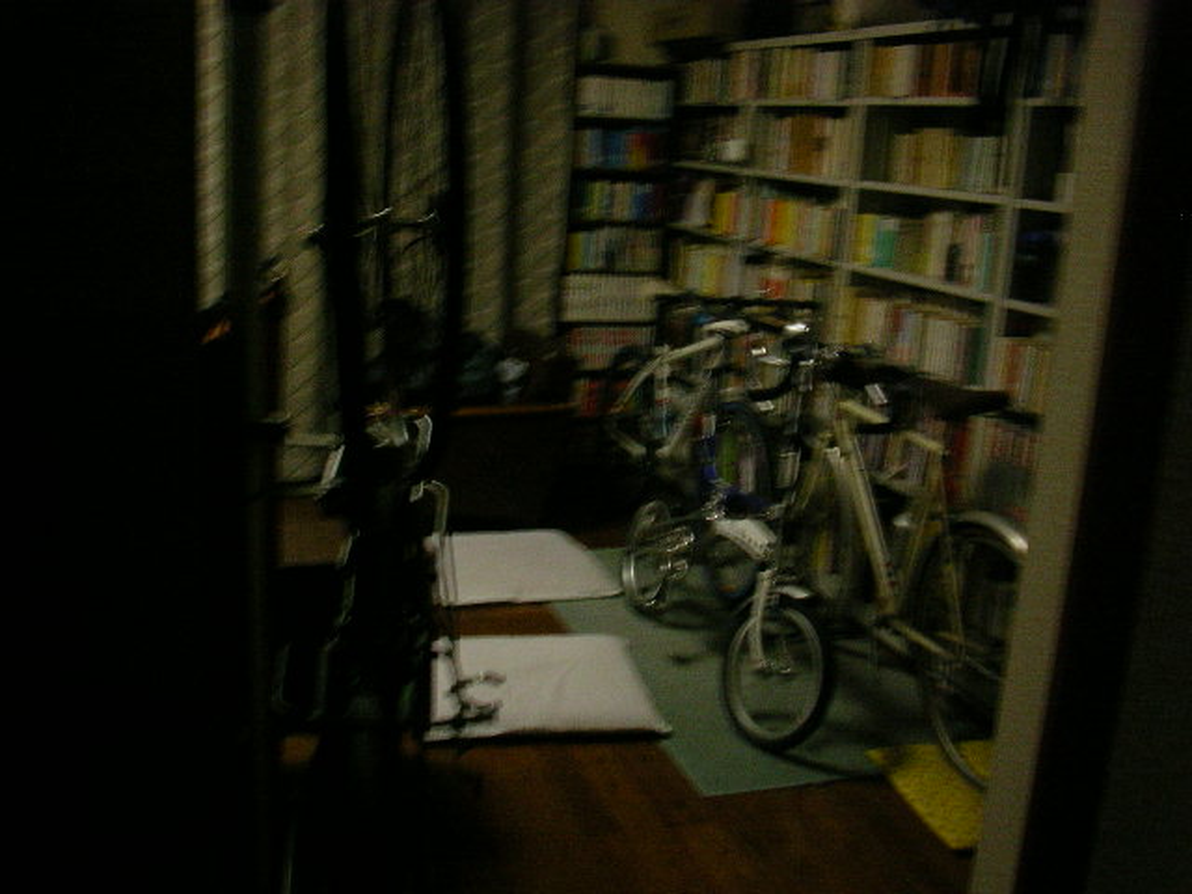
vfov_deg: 38.7
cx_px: 596
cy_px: 447
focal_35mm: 37
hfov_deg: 50.1
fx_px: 1274
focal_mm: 5.7
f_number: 2.8
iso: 200
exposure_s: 1/4
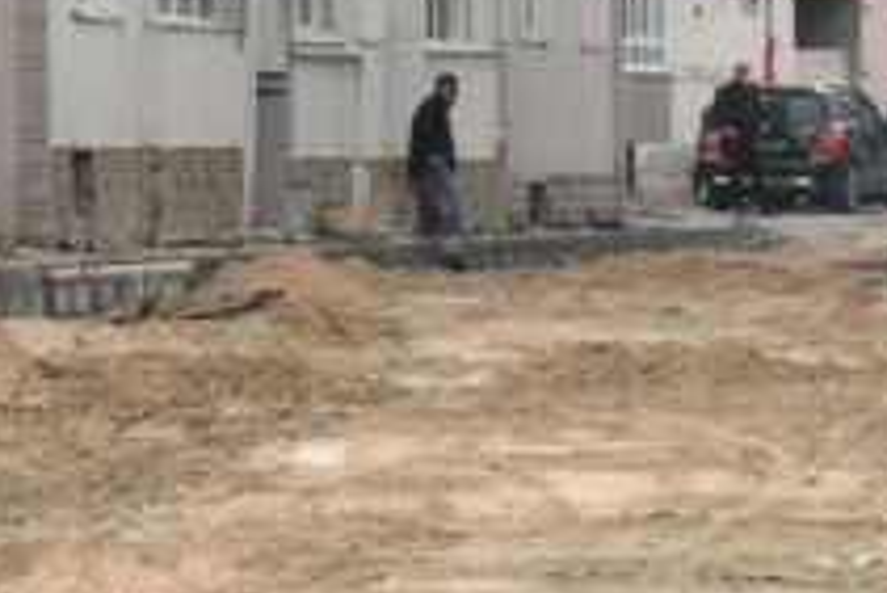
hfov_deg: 9.4
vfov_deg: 6.3
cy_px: -107
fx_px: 5375
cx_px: 311
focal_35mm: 218
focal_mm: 30
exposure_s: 1/200
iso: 400
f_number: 7.1
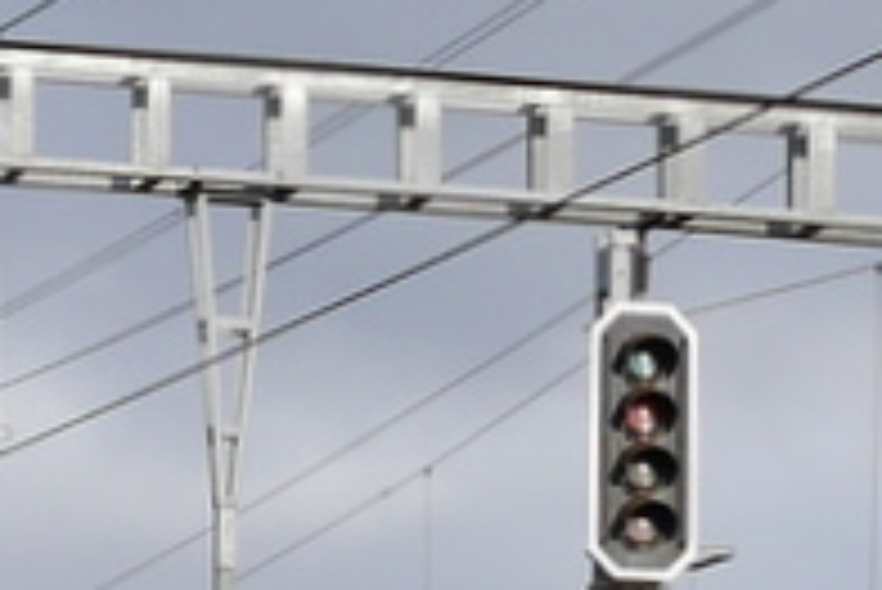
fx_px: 5320
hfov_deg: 9.4
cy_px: 1106
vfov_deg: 6.2
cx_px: 94
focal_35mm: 217
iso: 160
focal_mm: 17
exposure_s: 1/250
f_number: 7.1
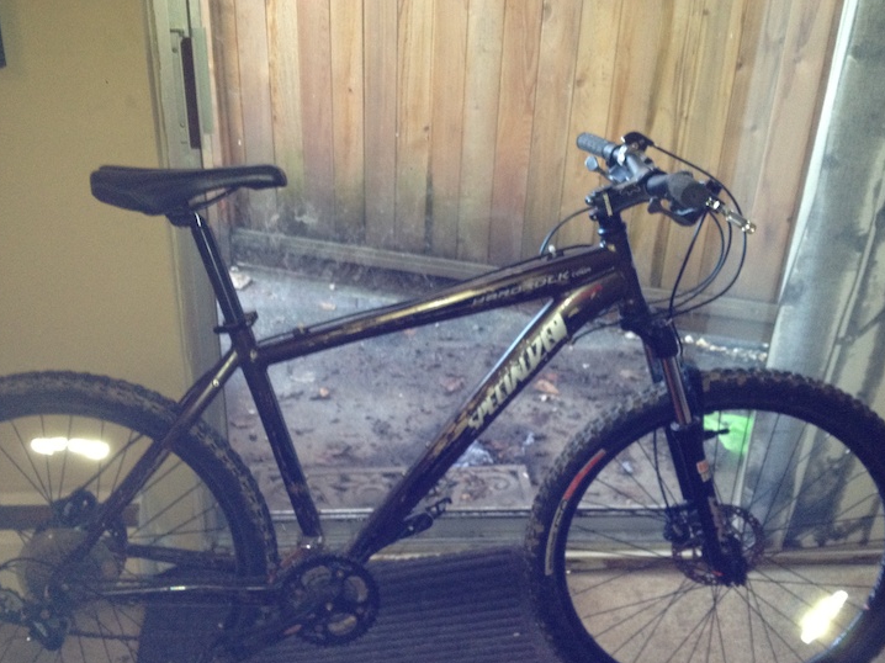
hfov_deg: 47.9
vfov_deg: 36.8
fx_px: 997
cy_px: 368
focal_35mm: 39
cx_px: 415
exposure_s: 1/20
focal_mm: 4.28
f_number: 2.4
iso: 250
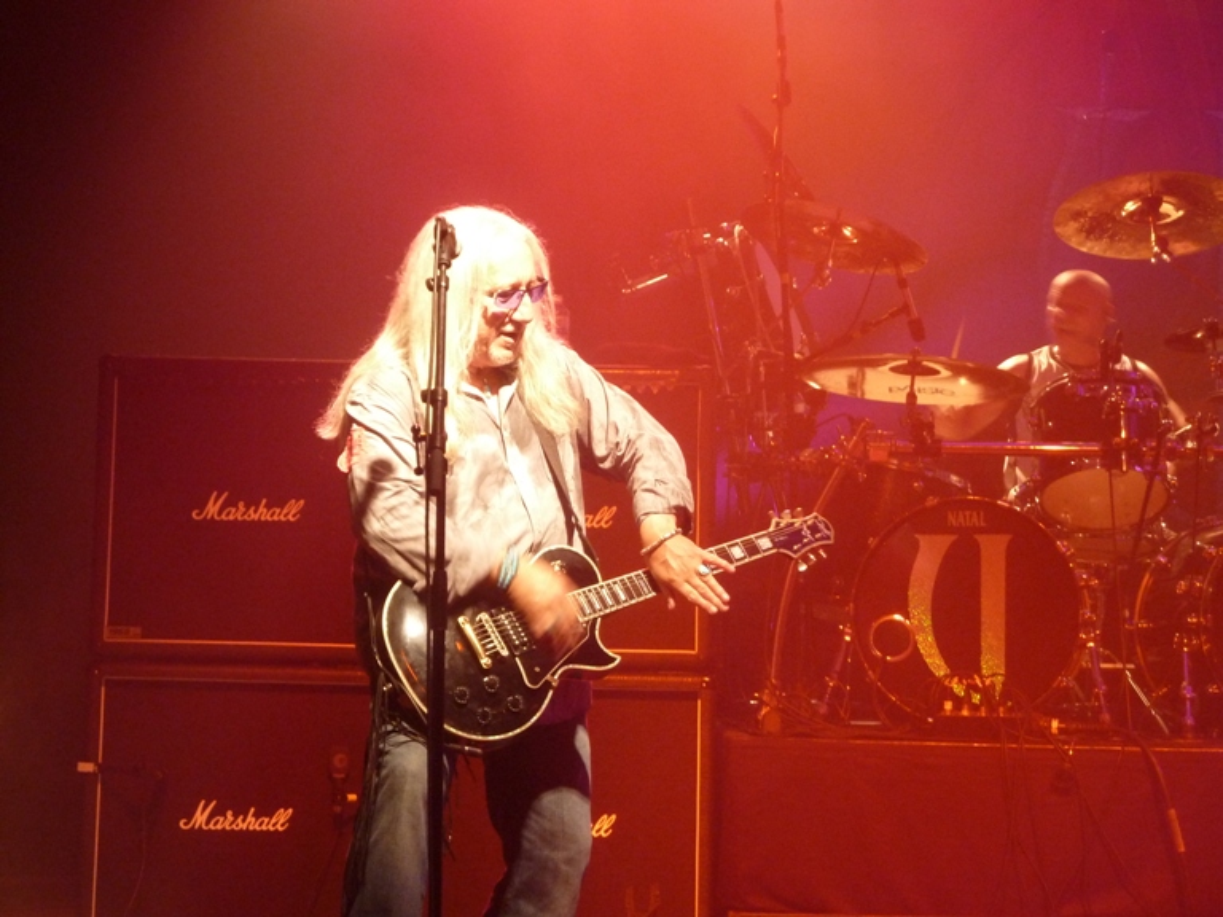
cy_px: 458
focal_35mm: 96
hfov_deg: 20.4
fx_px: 3392
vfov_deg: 15.4
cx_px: 612
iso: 400
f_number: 4.3
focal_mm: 15.8
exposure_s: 1/30
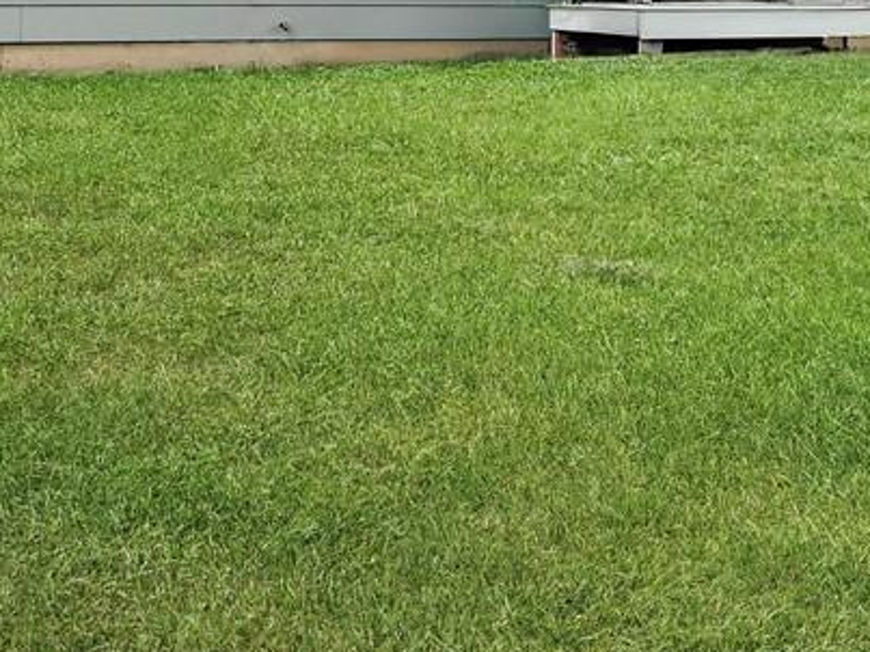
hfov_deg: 31.4
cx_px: 581
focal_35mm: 61
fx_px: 1533
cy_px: -147
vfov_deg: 22.1
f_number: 1.8
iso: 16
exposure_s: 1/140
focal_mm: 6.7
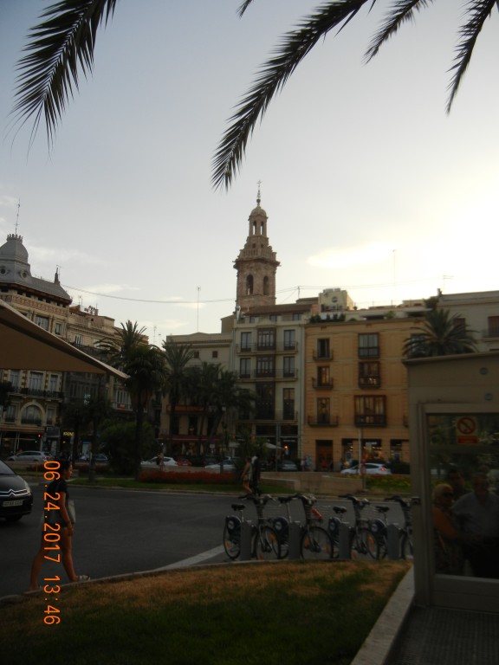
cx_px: 250
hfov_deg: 46.8
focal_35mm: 30
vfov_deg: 60.0
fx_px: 577
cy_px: 332
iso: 160
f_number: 3.5
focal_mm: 5.4
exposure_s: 1/614
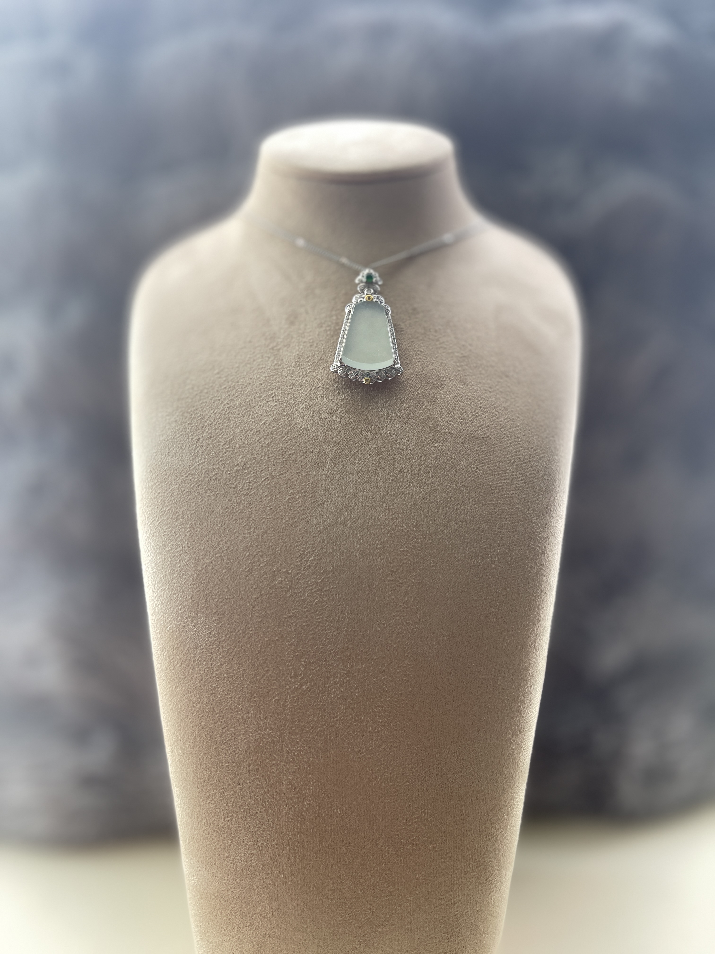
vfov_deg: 67.3
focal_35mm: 26
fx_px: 716
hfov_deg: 53.1
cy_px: 477
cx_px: 358
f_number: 1.6
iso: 64
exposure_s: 1/121
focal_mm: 5.1
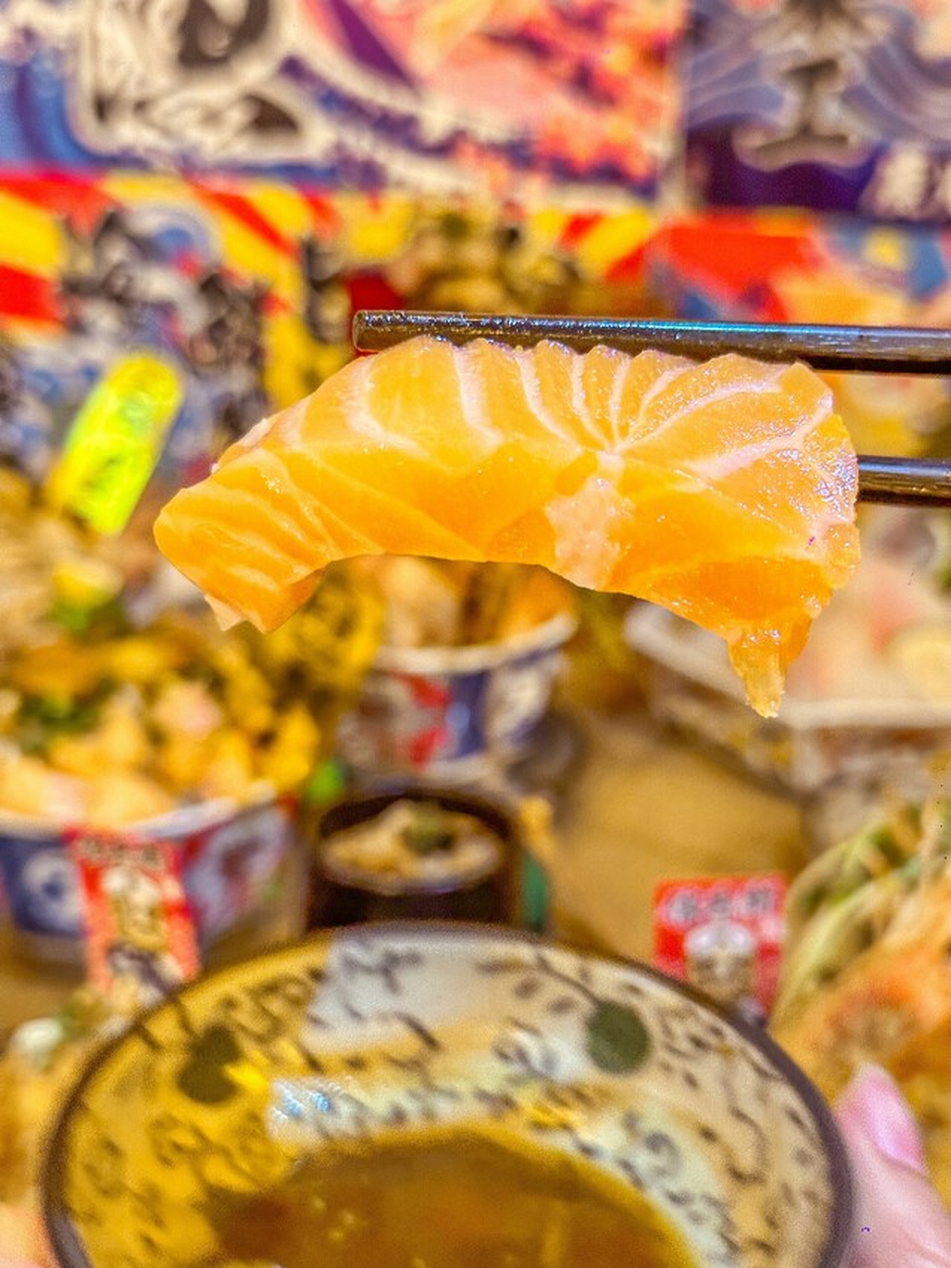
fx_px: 1759
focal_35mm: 48
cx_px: 476
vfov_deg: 39.7
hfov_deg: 30.3
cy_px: 634
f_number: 1.8
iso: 400
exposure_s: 1/35
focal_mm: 6.86
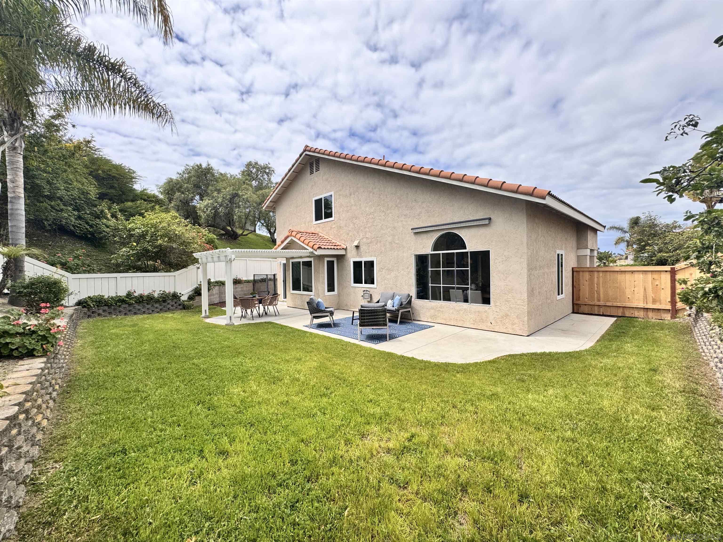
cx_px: 362
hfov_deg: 102.1
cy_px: 271
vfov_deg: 85.7
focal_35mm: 14
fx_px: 292
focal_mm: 2.22
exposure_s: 1/1976
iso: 50
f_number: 2.2
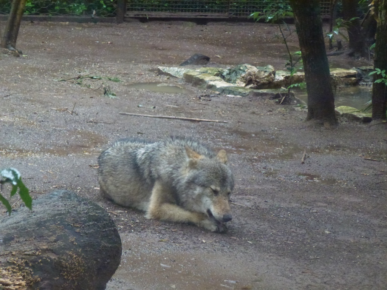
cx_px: 194
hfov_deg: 8.5
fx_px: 2594
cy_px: 145
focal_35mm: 232
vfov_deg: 6.4
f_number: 5.6
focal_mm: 41.5
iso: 800
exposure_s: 1/50
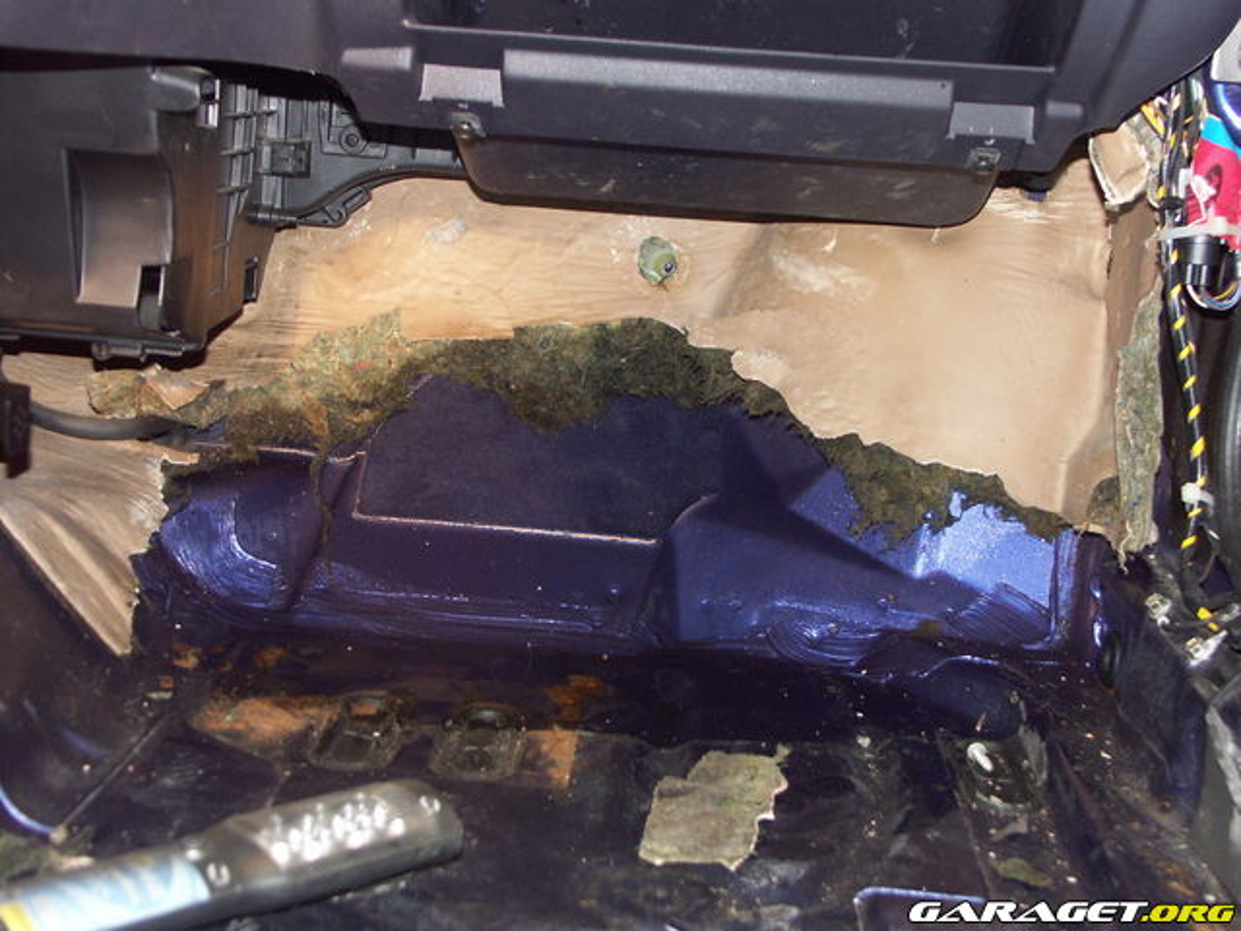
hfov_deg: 36.2
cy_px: 466
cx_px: 620
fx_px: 1900
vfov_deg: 27.5
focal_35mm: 53
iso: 200
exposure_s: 1/50
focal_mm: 13.67
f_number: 3.2
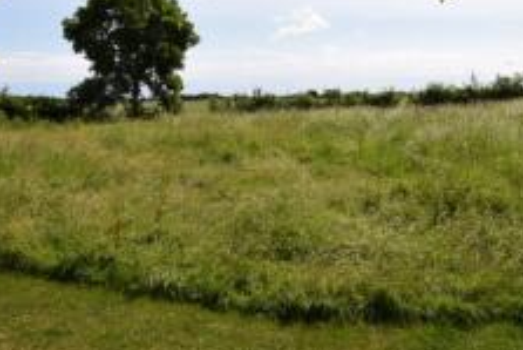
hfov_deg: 58.3
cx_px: 307
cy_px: 100
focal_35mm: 32
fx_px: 465
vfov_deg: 40.3
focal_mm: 10
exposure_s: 1/200
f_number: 11
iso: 100
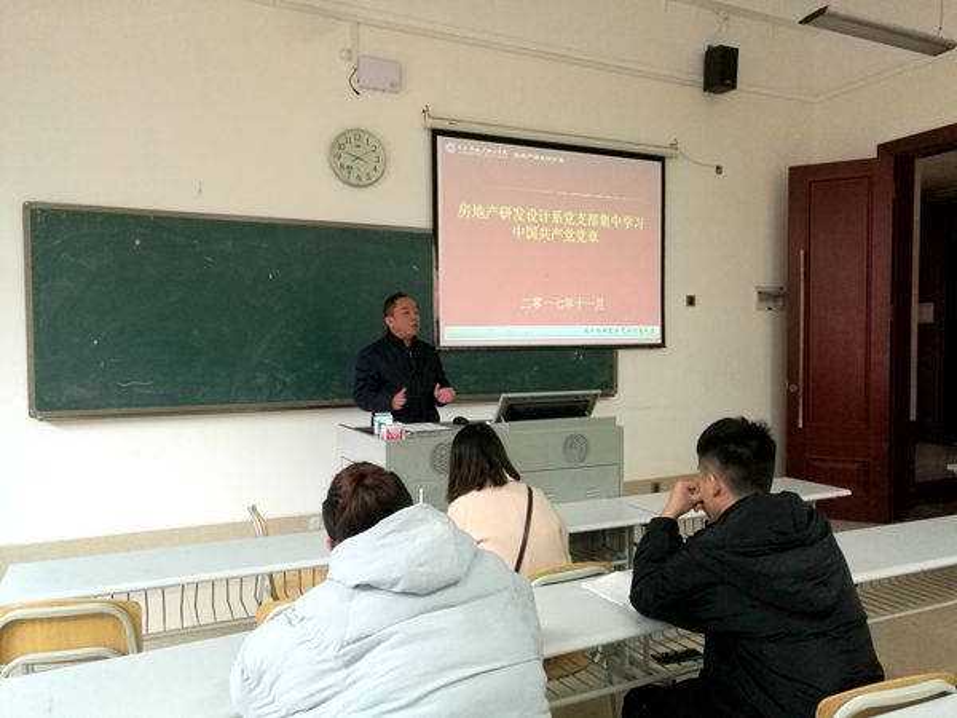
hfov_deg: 65.3
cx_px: 478
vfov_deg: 51.4
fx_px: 746
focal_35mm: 27
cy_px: 359
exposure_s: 1/33.3
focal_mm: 4.04
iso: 320
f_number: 2
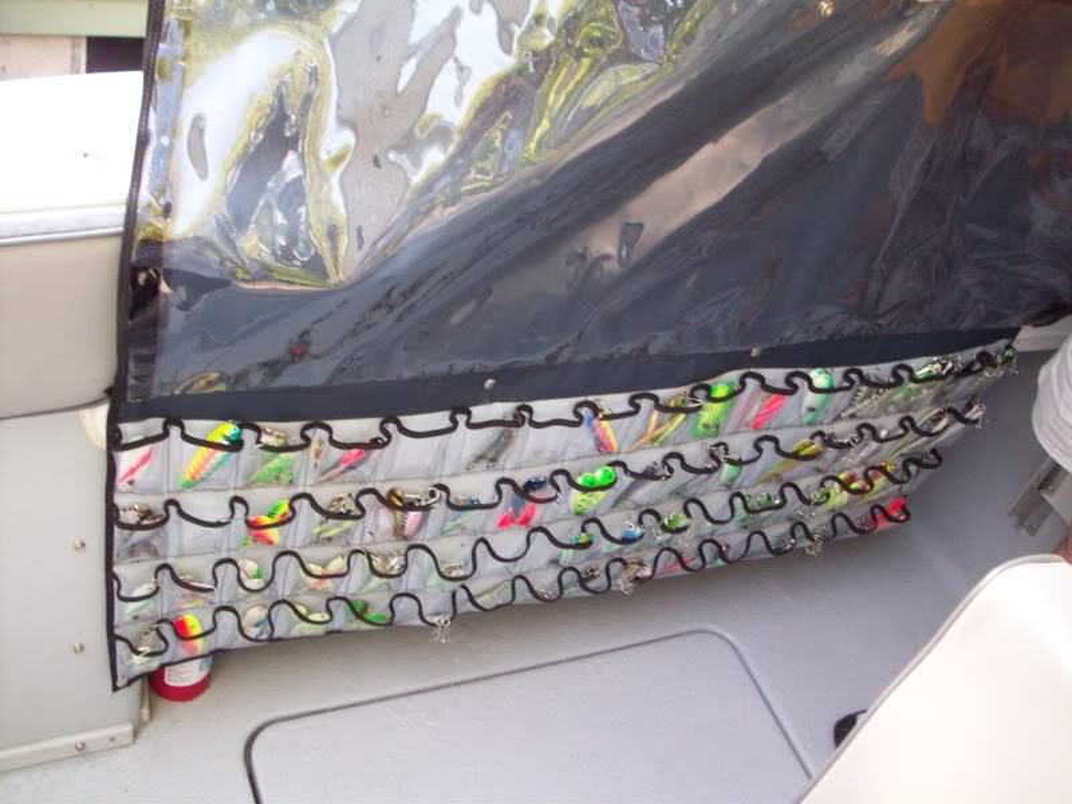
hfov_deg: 50.1
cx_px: 536
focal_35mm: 37
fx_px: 1146
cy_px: 402
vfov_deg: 38.7
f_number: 2.8
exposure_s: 1/42.9
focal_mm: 6.2
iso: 160
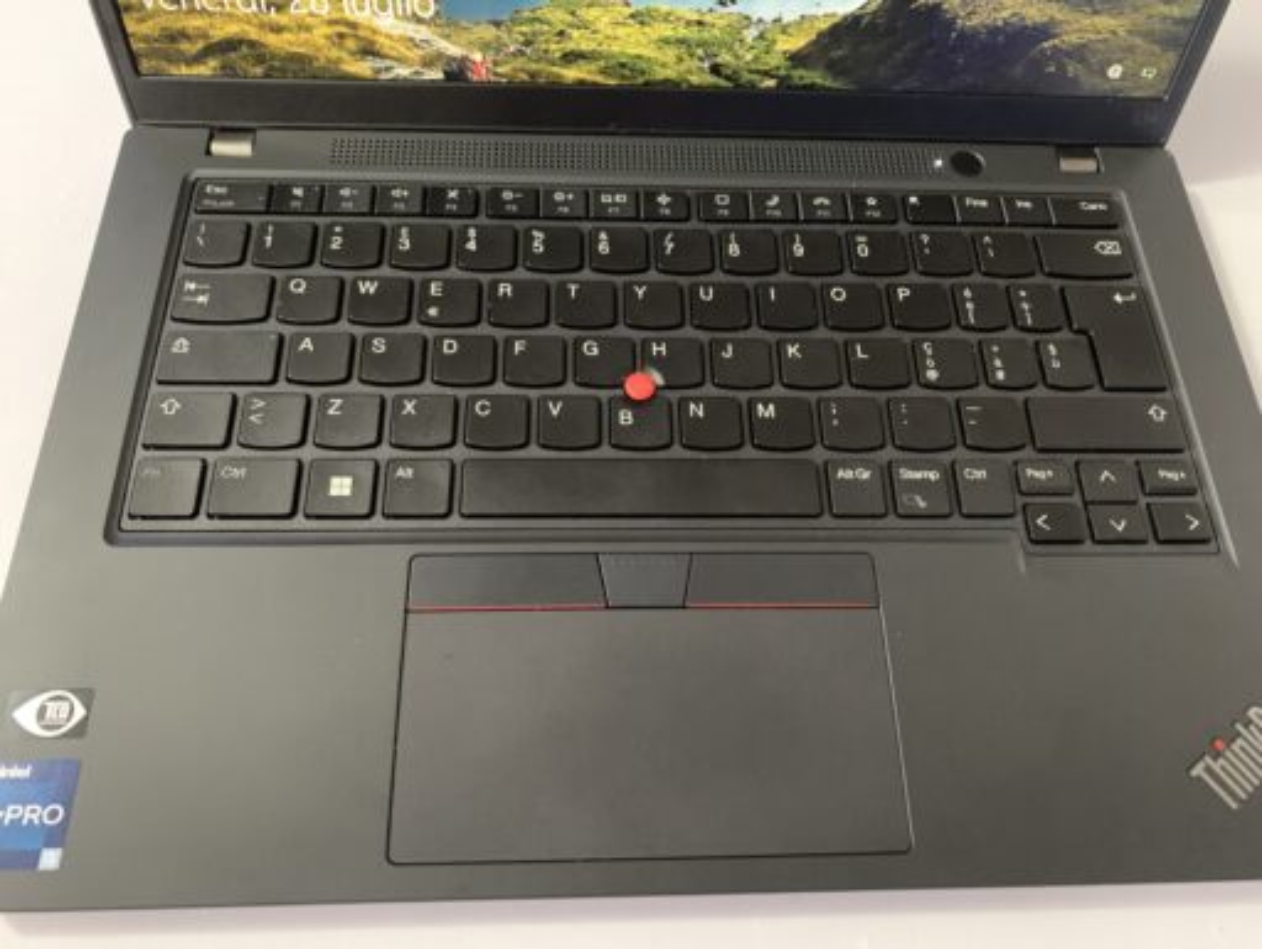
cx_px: 631
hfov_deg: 67.3
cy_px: 474
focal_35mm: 26
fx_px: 949
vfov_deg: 53.1
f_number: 1.8
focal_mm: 4.25
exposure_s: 1/25
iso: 640
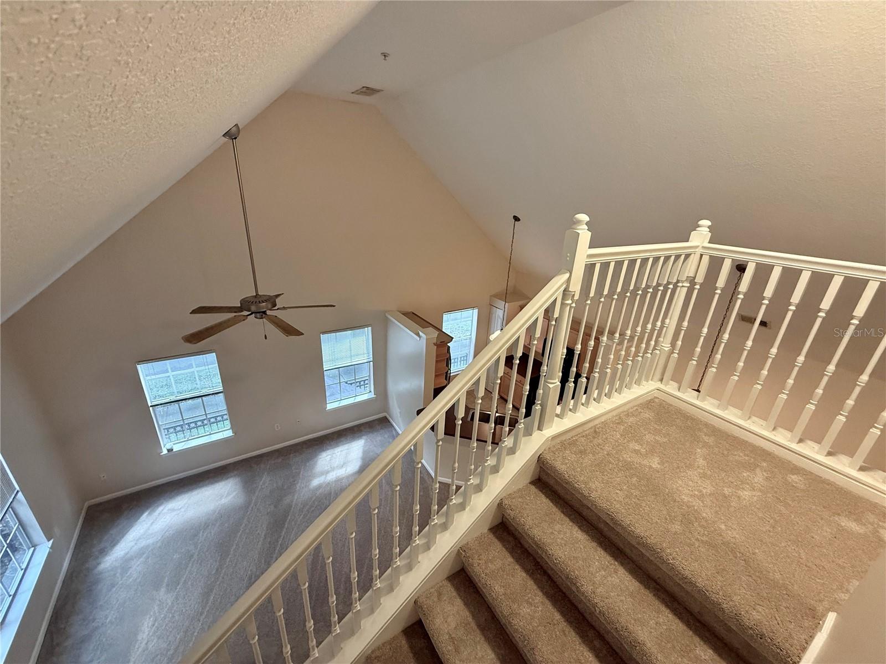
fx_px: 358
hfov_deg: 102.1
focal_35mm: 14
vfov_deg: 85.7
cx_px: 443
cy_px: 332
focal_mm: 2.22
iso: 250
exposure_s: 1/60
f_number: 2.2
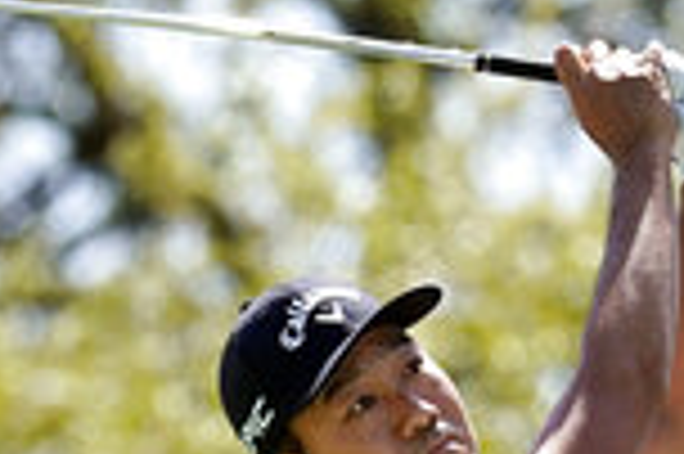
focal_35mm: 454
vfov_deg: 3.0
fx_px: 8617
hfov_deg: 4.5
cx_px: 526
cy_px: 668
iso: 320
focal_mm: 135
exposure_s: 1/10000
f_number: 1.8
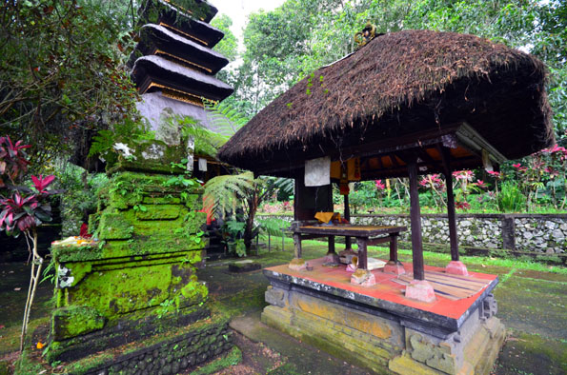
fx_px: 259
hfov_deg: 95.1
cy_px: 188
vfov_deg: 71.8
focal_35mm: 16
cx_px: 284
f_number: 7.1
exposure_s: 1/30
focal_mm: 11
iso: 800
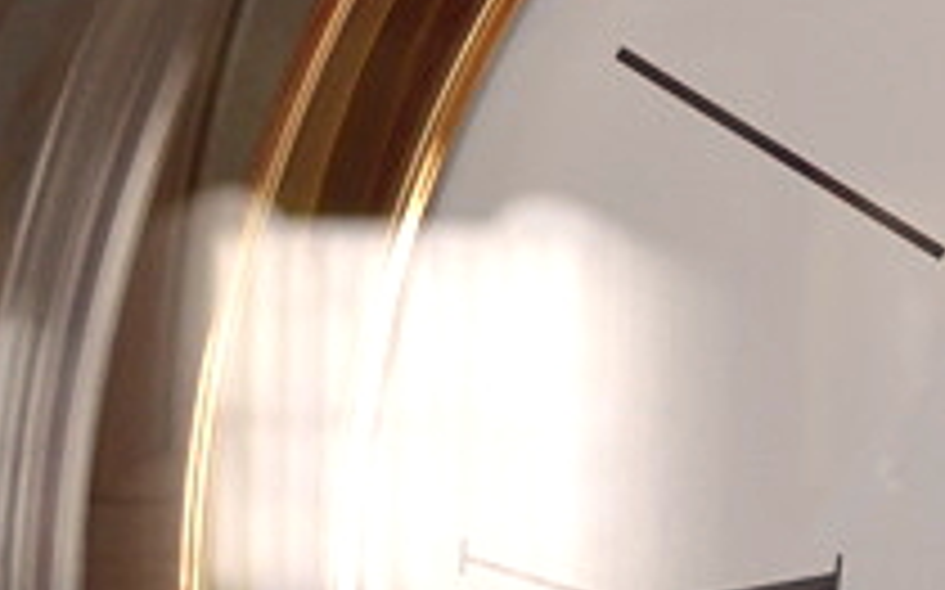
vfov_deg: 9.9
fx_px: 3372
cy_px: 615
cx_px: 1624
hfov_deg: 14.3
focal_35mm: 131
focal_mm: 18
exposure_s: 1/80
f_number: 4.5
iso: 400
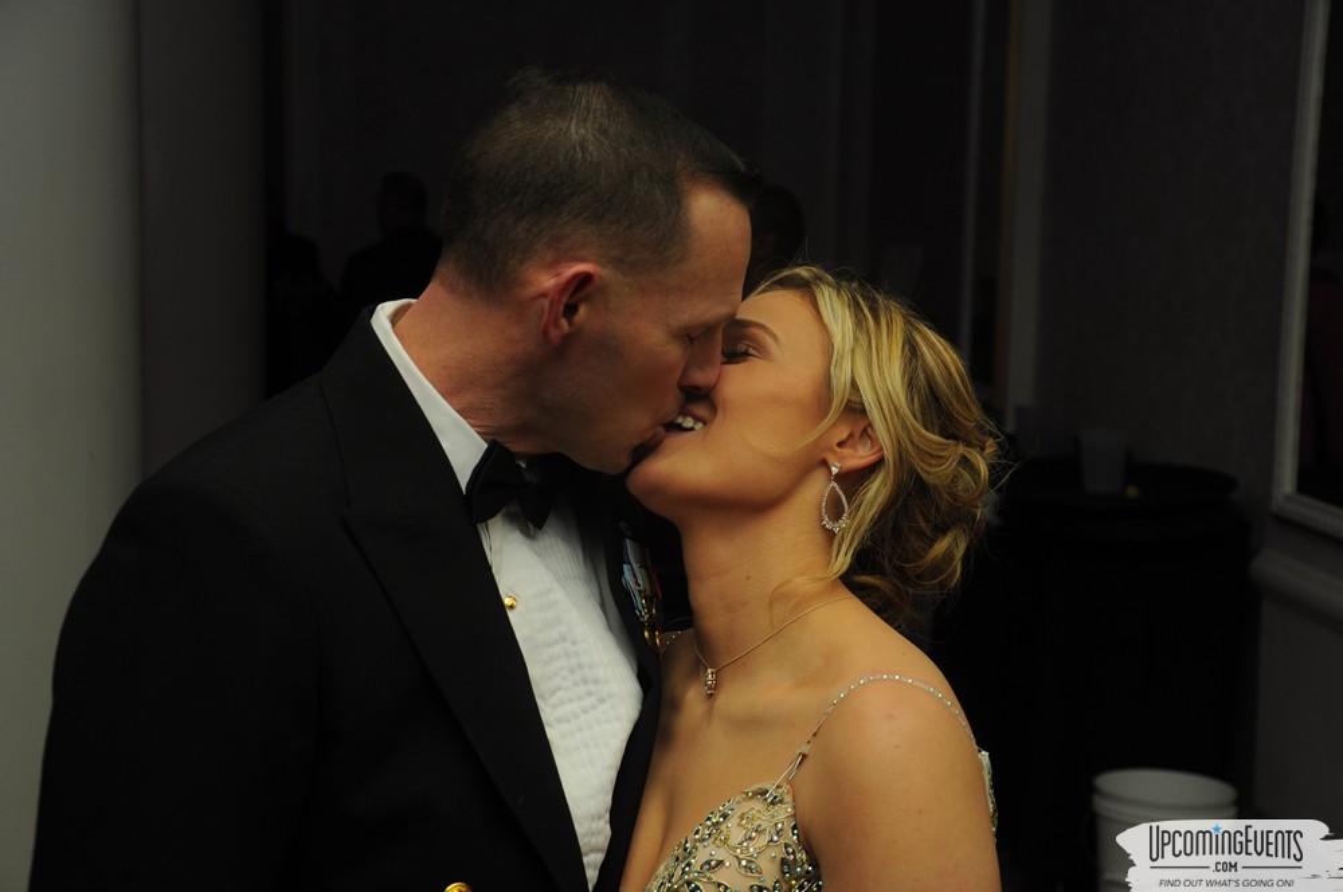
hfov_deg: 31.9
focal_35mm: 63
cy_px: 446
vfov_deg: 21.5
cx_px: 672
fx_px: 2347
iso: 400
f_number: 4.8
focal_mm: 42
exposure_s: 1/50
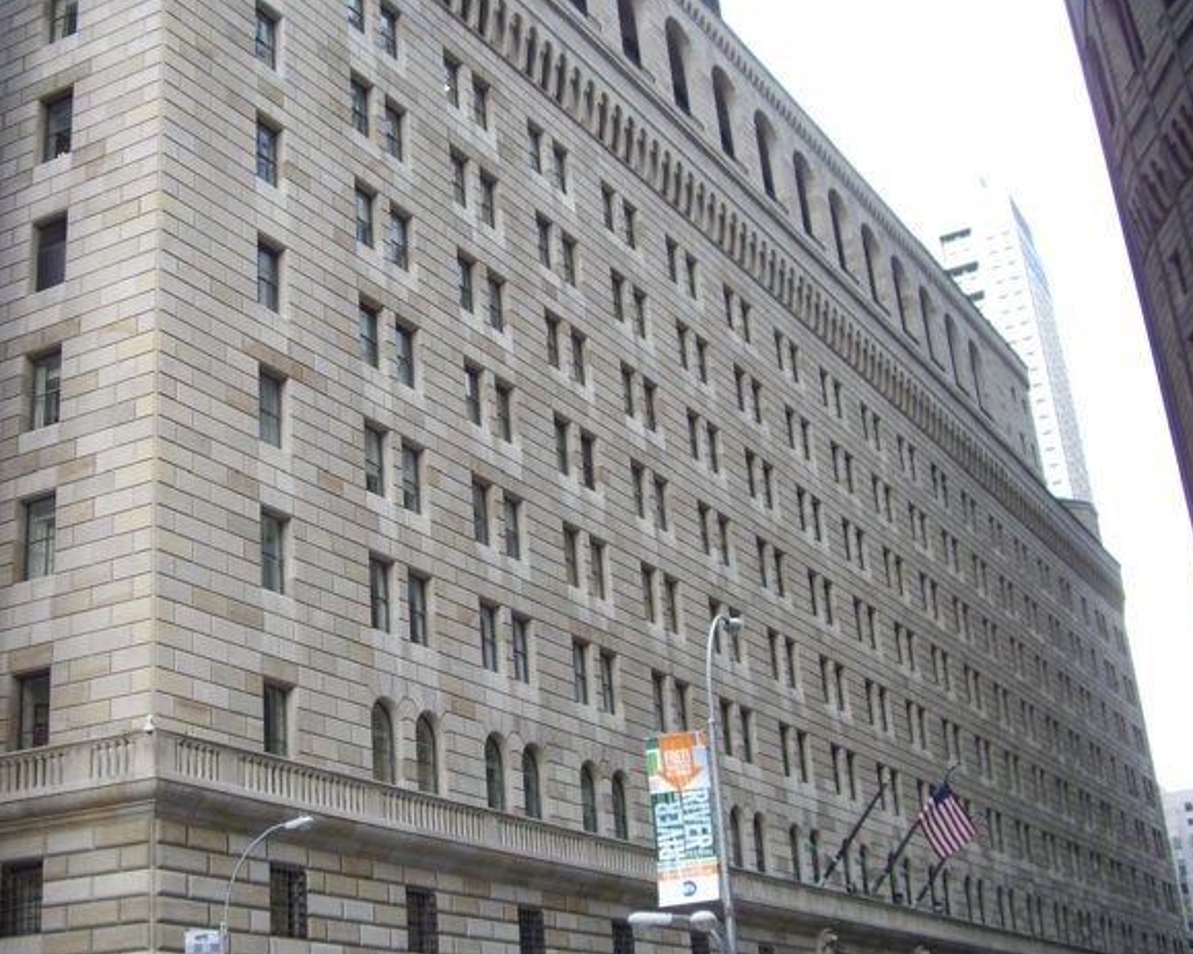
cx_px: 443
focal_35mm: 48
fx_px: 1695
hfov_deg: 38.5
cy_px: 486
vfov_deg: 31.4
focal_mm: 7.9
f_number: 2.8
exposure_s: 1/80
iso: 200
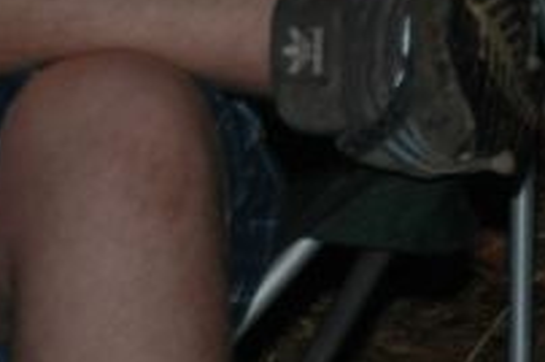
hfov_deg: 1.8
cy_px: -421
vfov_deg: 1.2
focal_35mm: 1138
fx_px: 17201
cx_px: 475
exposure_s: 1/60
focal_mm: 150
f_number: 5.6
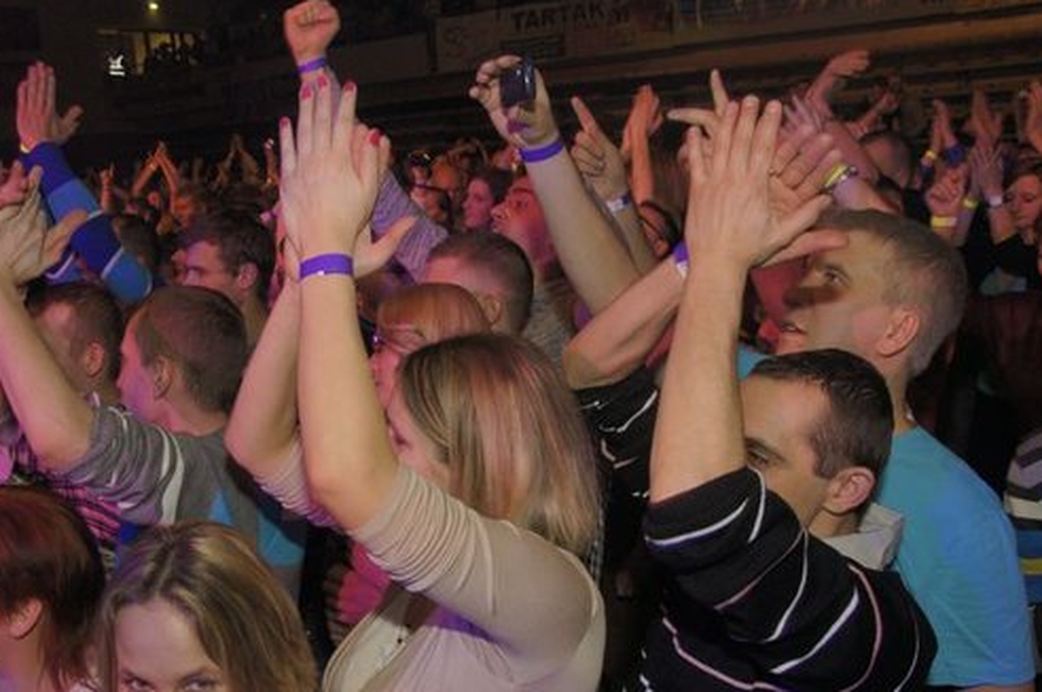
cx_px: 402
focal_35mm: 34
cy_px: 404
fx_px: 973
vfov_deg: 39.1
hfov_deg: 55.8
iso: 400
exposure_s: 1/60
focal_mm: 17
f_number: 5.6
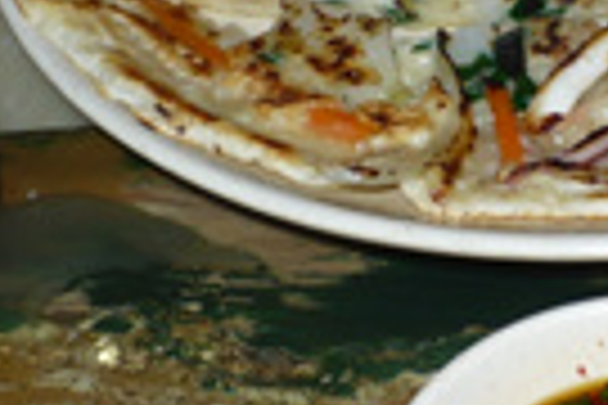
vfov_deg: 9.2
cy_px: 207
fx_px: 2516
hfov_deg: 13.6
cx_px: 628
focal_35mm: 149
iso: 100
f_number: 2.8
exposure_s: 1/30
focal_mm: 6.1
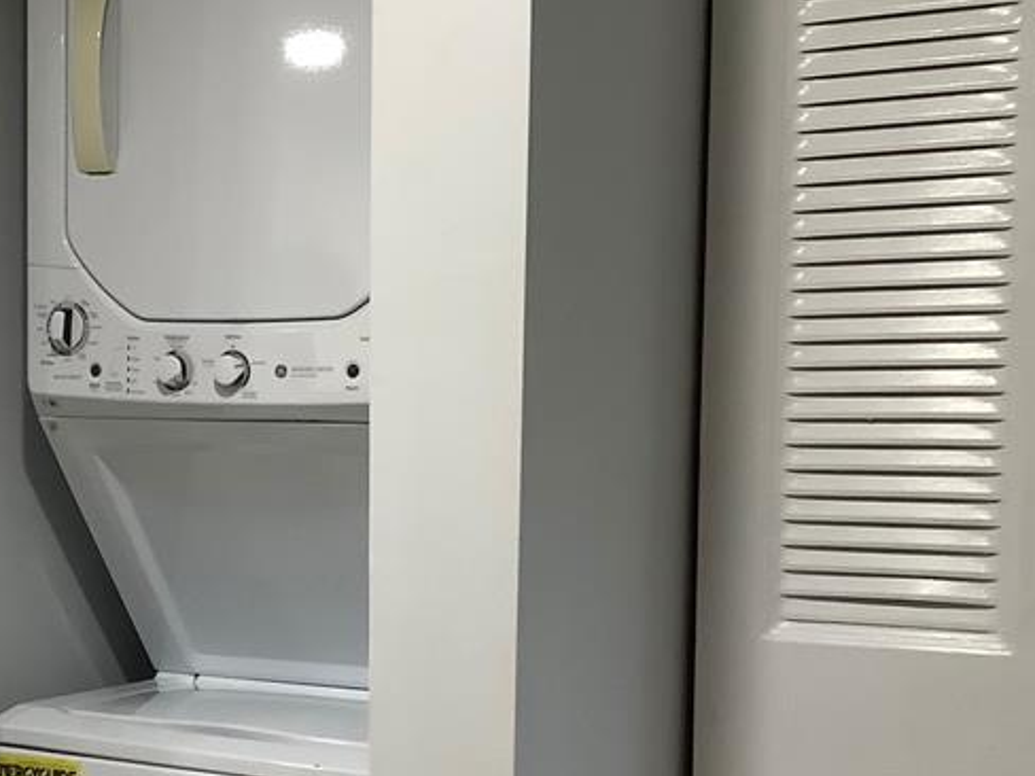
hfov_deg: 29.1
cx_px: 204
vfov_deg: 22.3
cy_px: 609
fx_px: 1943
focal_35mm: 65
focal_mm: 3.3
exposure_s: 1/60
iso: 200
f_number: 2.4
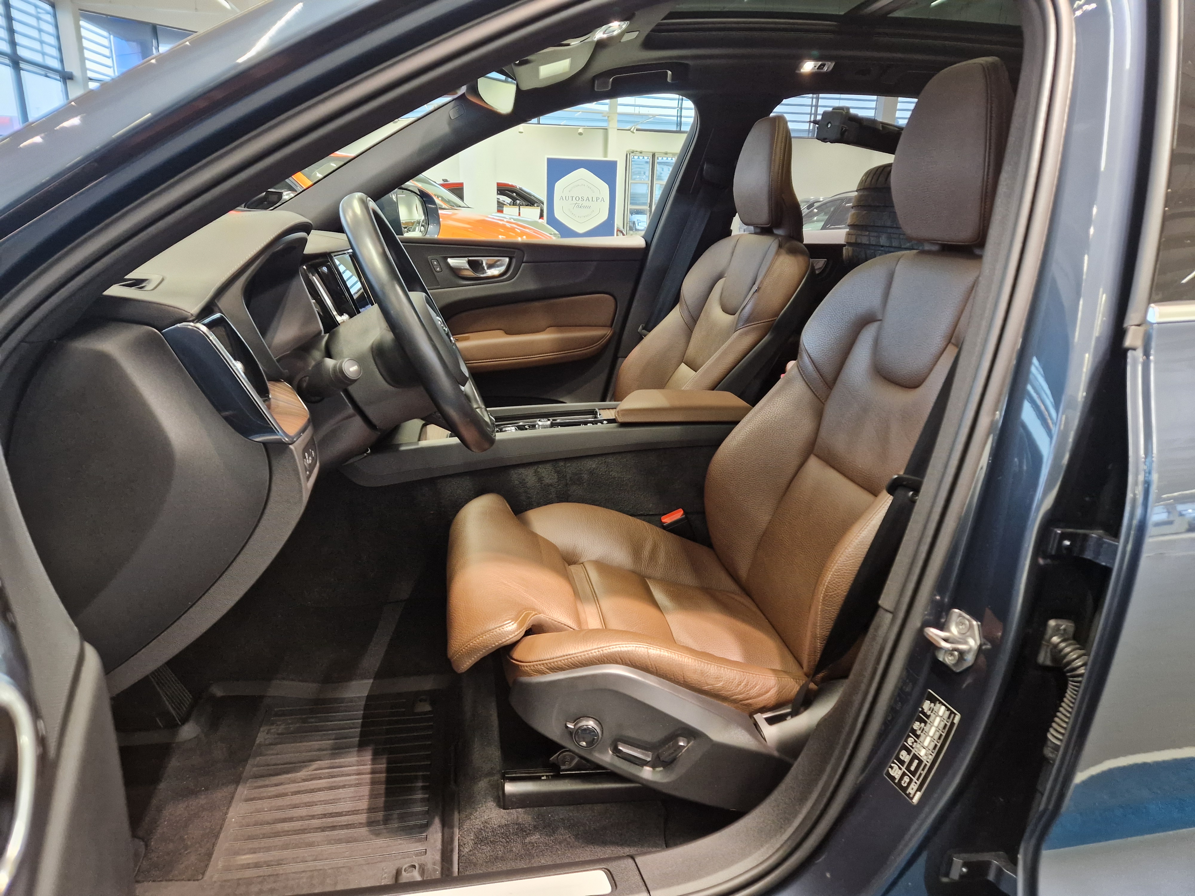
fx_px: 794
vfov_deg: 58.9
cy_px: 448
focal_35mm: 23
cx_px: 598
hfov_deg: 73.9
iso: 500
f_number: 1.8
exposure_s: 1/100
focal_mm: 5.4
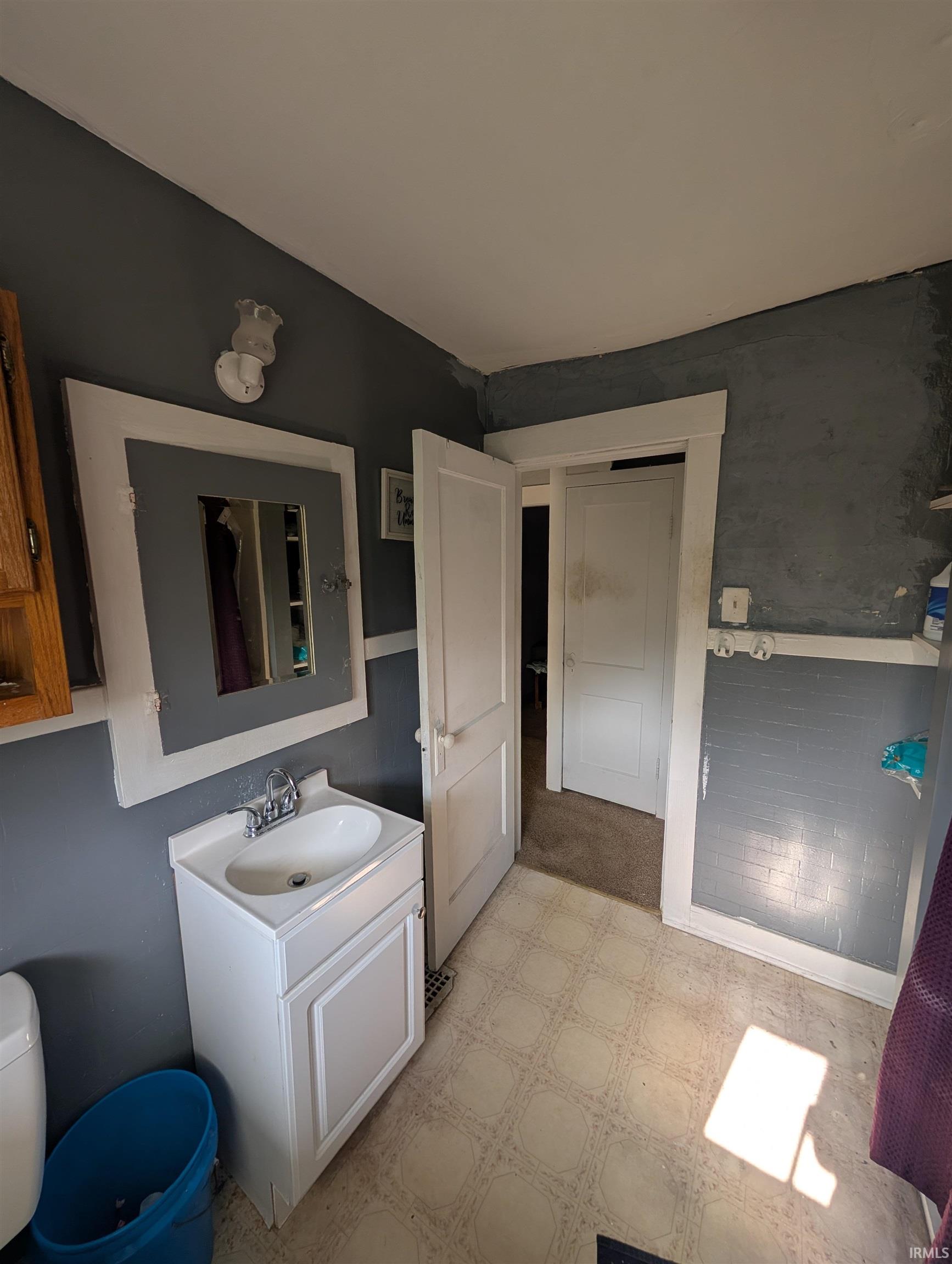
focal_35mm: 12
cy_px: 632
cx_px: 476
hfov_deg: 94.6
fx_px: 439
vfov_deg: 110.5
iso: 47
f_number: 1.7
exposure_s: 1/58.5
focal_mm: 2.02
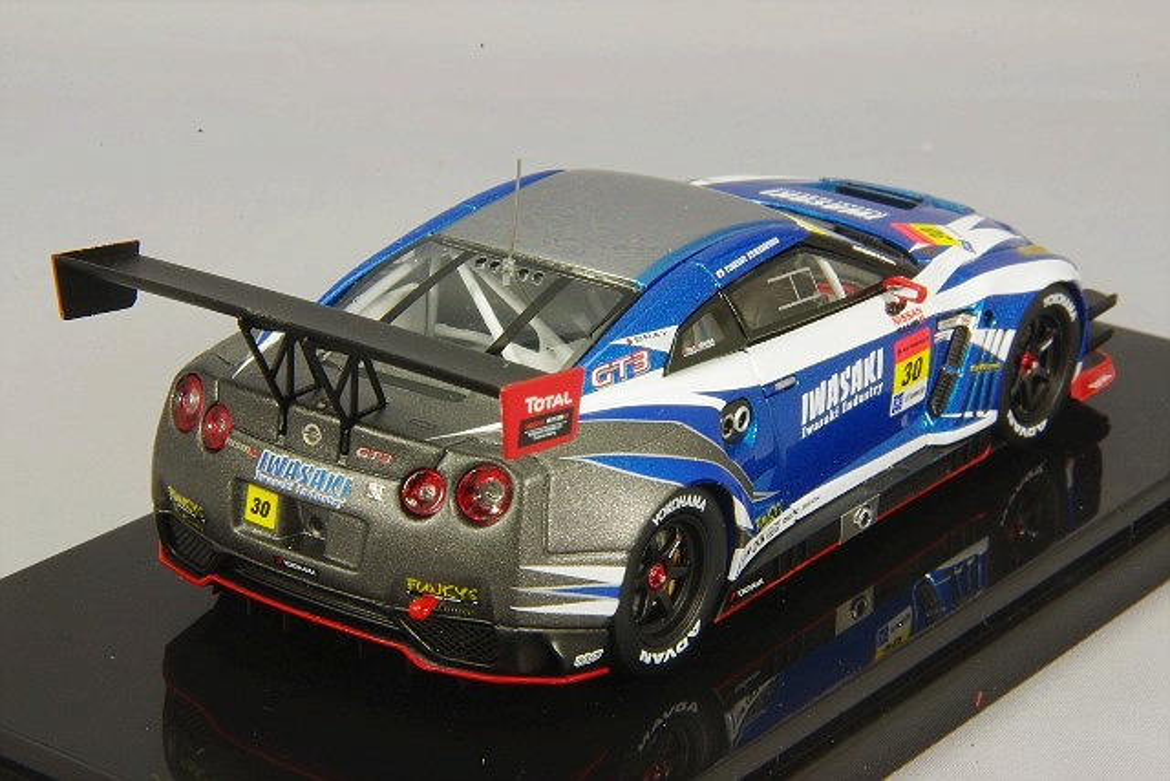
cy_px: 390
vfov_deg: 12.2
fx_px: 3641
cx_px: 585
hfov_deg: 18.3
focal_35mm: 112
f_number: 32
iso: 400
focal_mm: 75
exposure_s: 1
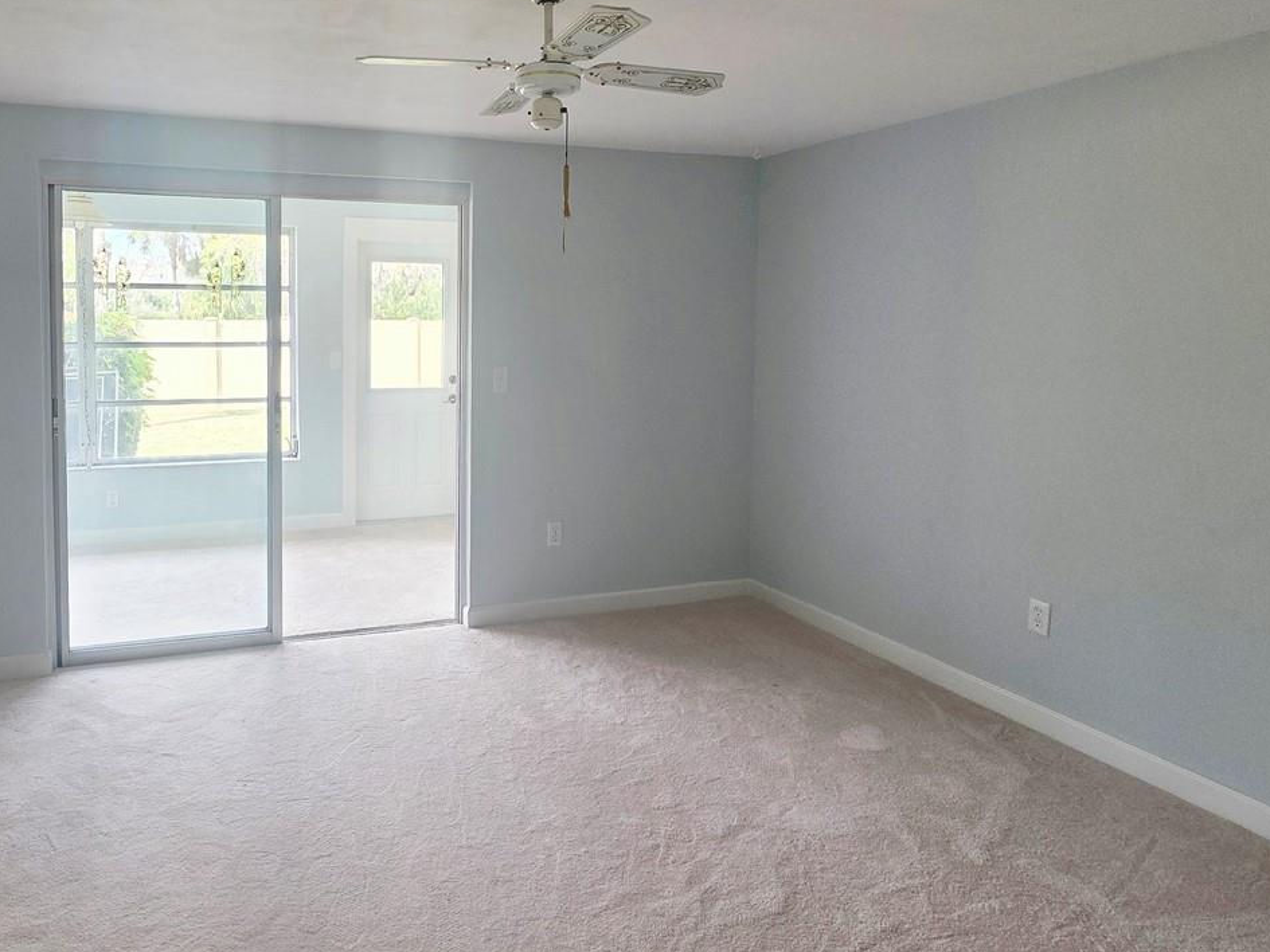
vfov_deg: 60.4
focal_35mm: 22
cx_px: 427
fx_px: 807
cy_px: 367
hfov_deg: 74.1
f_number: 1.9
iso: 80
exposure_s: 1/120
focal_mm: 2.2
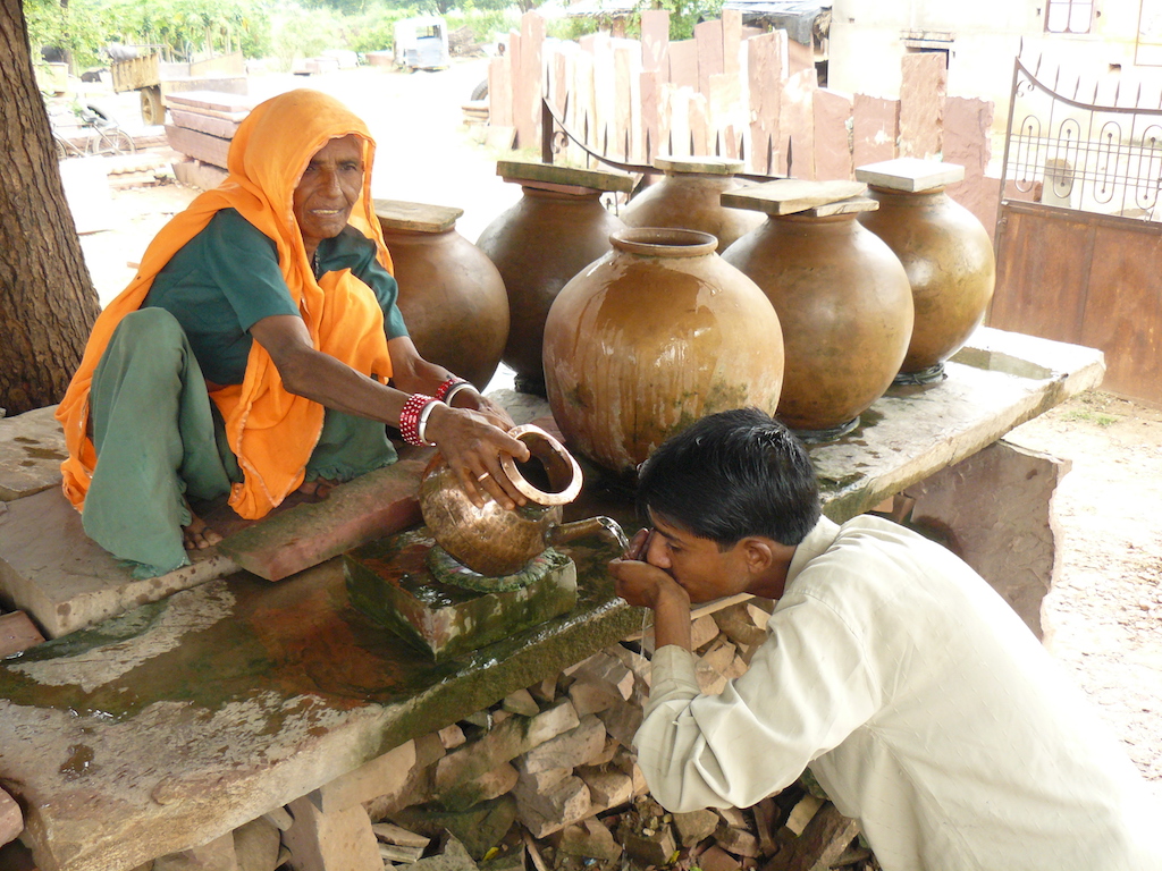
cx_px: 581
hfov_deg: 51.4
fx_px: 1208
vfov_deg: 39.7
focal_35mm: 36
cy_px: 436
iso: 200
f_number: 2.8
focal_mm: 6
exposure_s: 1/80
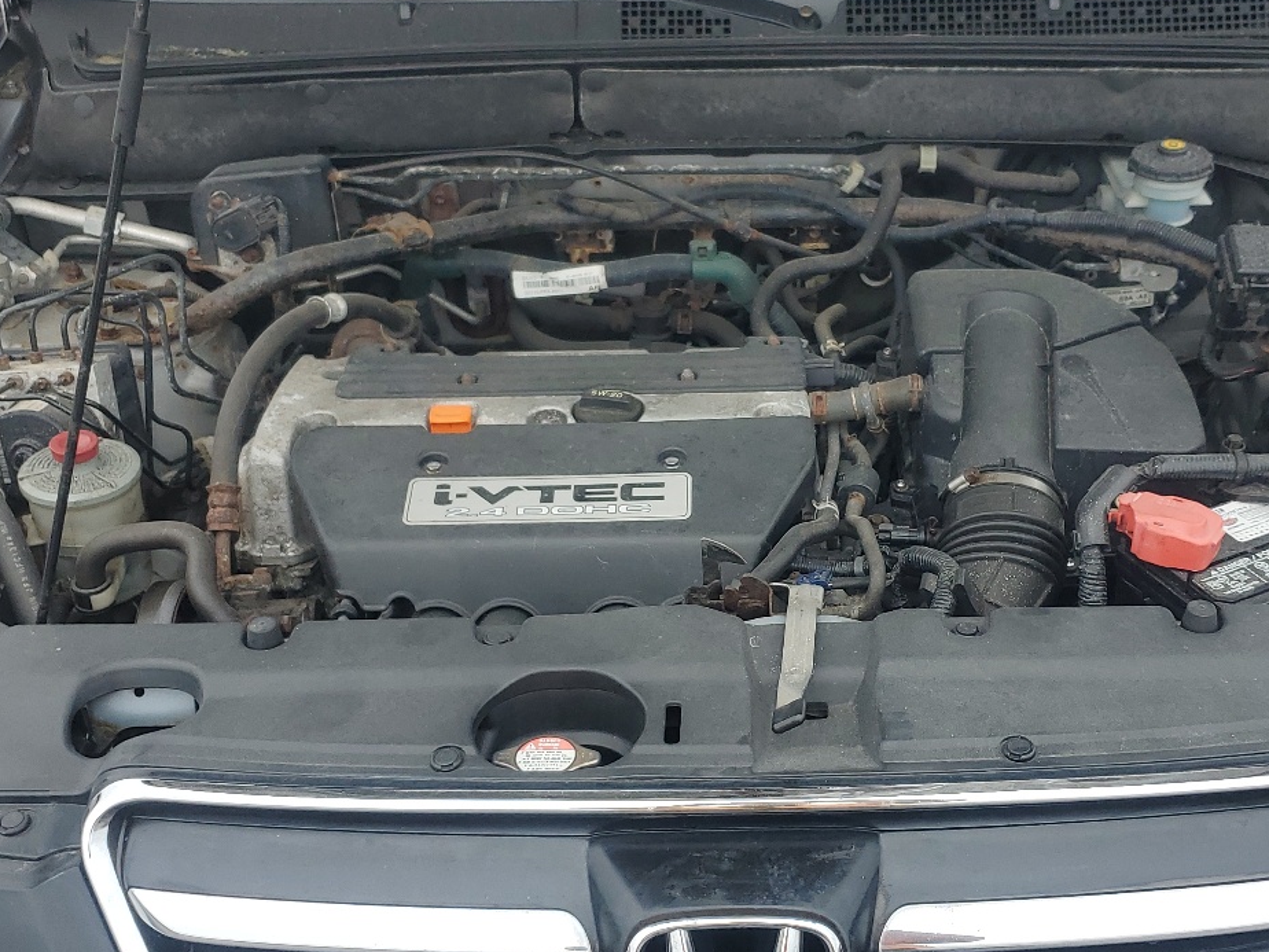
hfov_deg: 42.0
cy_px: 496
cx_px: 724
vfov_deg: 32.2
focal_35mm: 45
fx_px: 1650
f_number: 1.5
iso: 50
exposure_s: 1/833
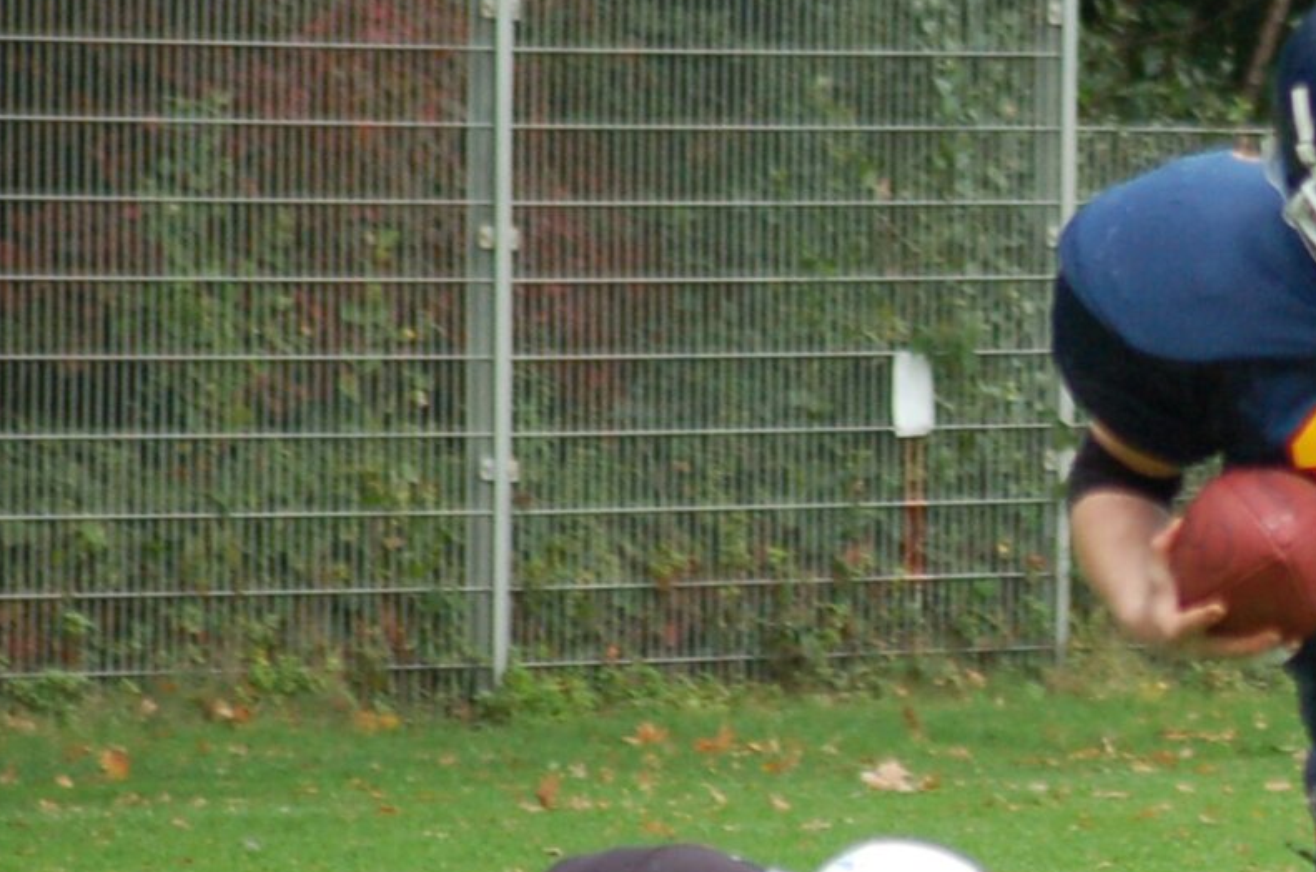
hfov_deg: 3.7
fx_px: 20553
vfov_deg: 2.4
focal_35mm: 563
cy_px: 672
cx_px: 1732
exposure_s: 1/500
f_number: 4.5
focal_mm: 135
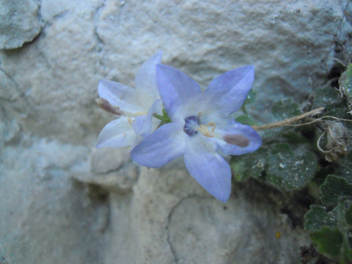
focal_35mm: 28
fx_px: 285
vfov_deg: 49.7
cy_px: 132
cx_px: 176
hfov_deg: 63.4
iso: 800
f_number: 2.7
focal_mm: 5
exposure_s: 1/320
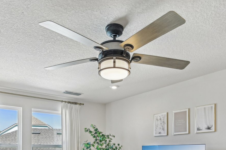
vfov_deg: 34.0
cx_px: 110
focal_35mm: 35
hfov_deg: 54.5
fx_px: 220
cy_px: 154
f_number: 8
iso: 400
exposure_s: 1/30
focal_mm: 15
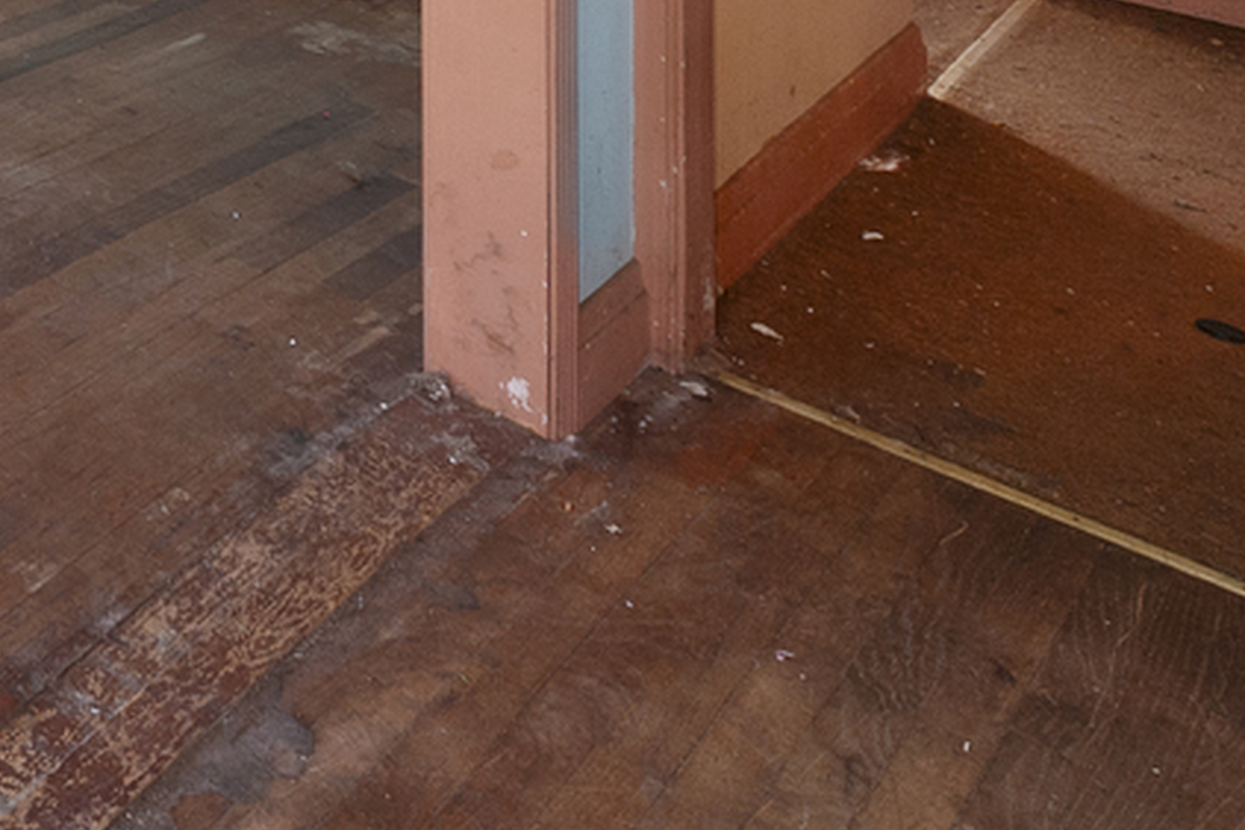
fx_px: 1591
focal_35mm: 46
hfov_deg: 27.8
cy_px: -656
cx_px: -650
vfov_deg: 20.6
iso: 400
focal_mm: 12
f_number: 8
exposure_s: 1/13
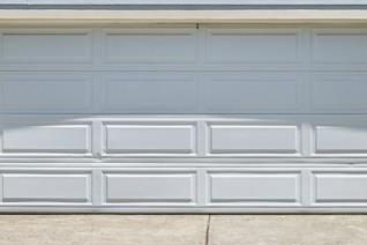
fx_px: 1009
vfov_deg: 13.8
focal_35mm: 99
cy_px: 107
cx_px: 201
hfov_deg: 20.6
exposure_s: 1/640
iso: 100
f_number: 5.6
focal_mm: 21
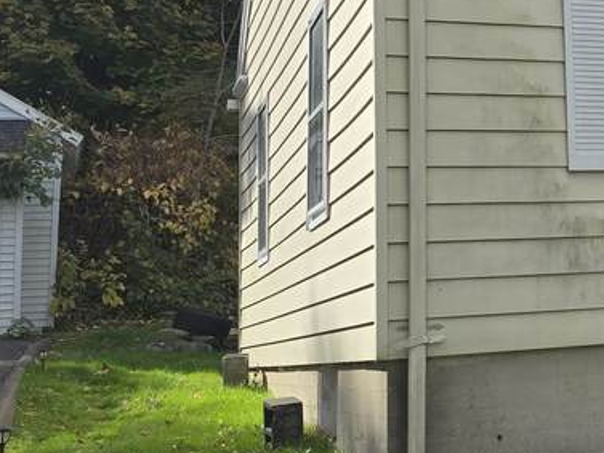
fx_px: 1361
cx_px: 870
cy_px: 142
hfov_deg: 21.5
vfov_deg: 18.8
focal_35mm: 78
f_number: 1.7
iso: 12
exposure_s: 1/612
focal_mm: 6.3
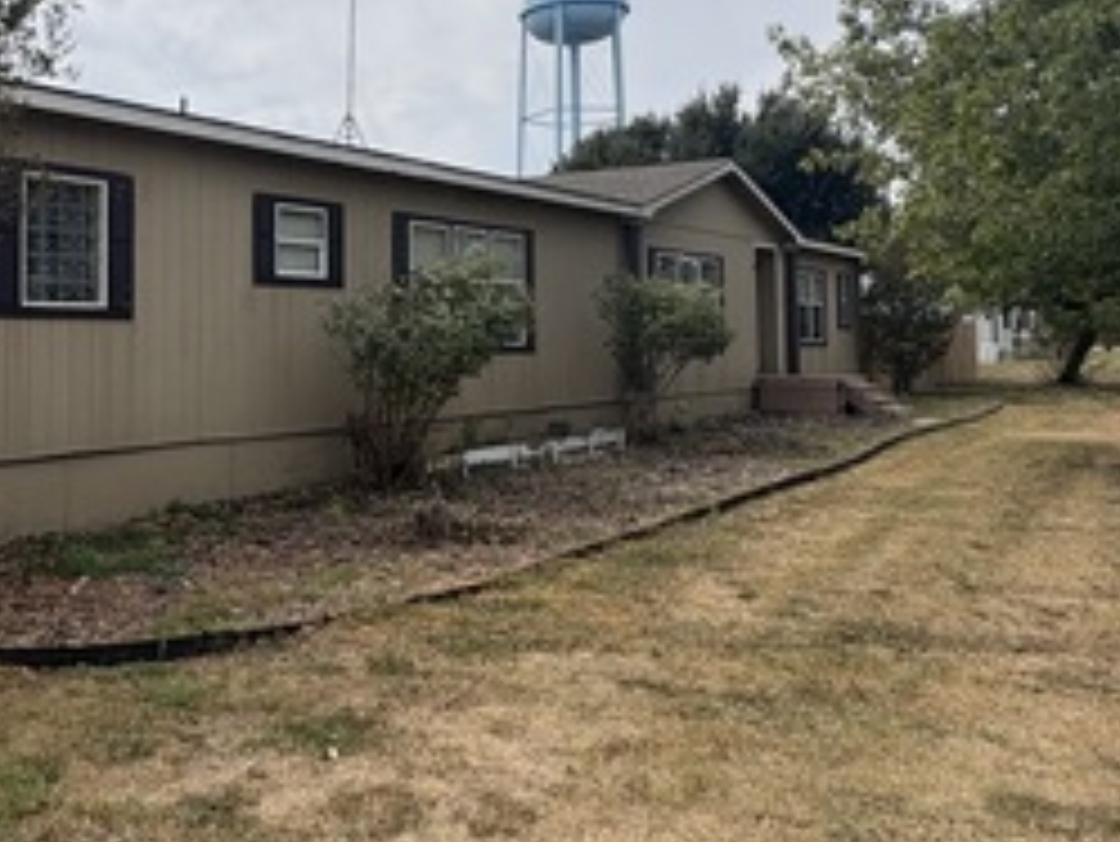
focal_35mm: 36
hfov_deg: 49.0
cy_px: 279
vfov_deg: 39.2
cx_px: 261
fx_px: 1165
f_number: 2.2
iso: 40
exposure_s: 1/3106
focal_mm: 2.22
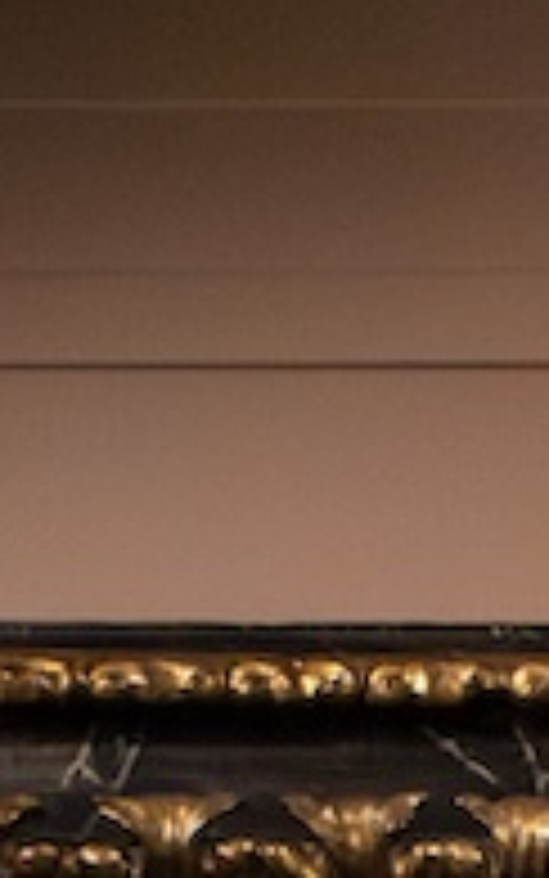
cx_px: 1040
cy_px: 2310
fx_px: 5813
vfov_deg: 7.8
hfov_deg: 5.3
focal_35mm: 243
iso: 12800
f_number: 5.6
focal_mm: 32
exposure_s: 1/1600
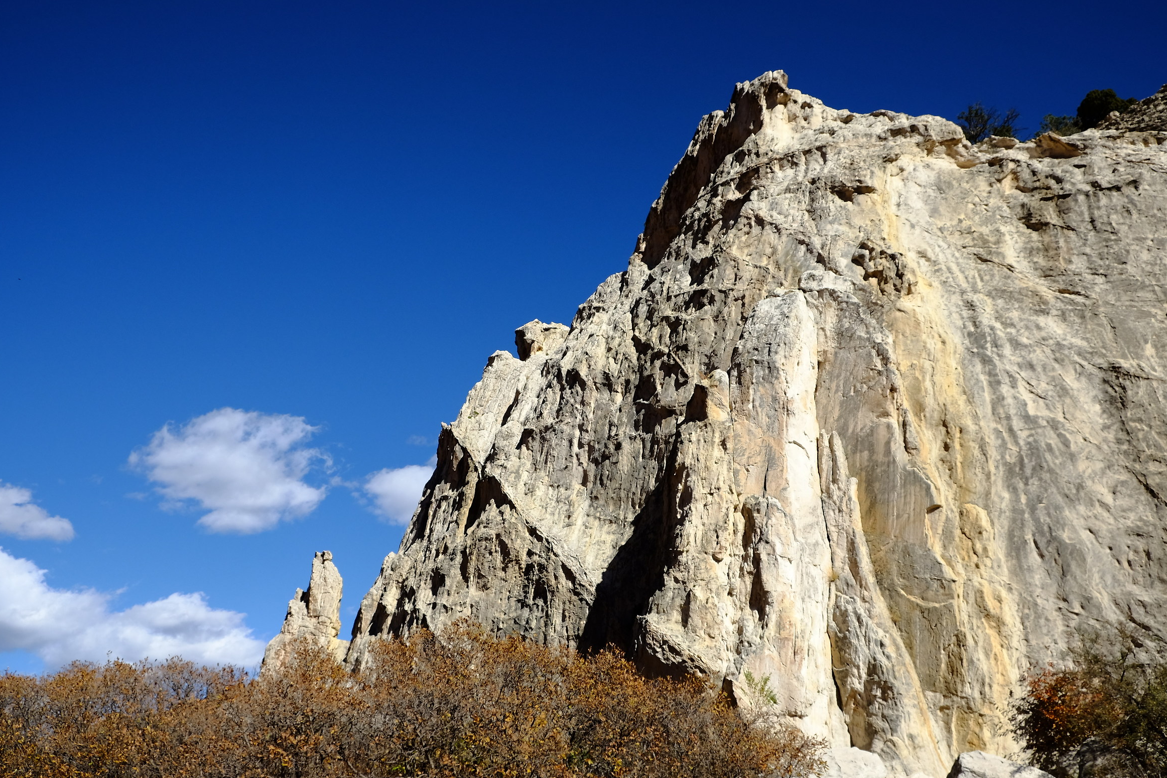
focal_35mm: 32
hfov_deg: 58.7
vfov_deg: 41.1
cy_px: 377
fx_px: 1037
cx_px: 588
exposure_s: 1/1500
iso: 400
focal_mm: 20.5
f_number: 7.1
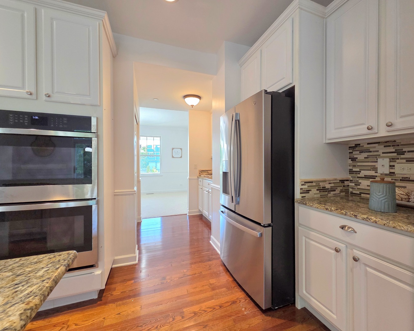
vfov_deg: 88.0
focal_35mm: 14
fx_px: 172
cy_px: 166
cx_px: 221
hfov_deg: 100.6
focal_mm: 2.2
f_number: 2.2
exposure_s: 1/60
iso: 200
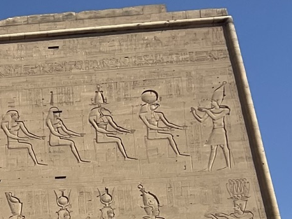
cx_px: -278
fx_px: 978
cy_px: 432
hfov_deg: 14.4
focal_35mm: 116
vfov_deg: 11.5
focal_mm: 5.7
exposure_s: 1/6579
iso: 50
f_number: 1.5
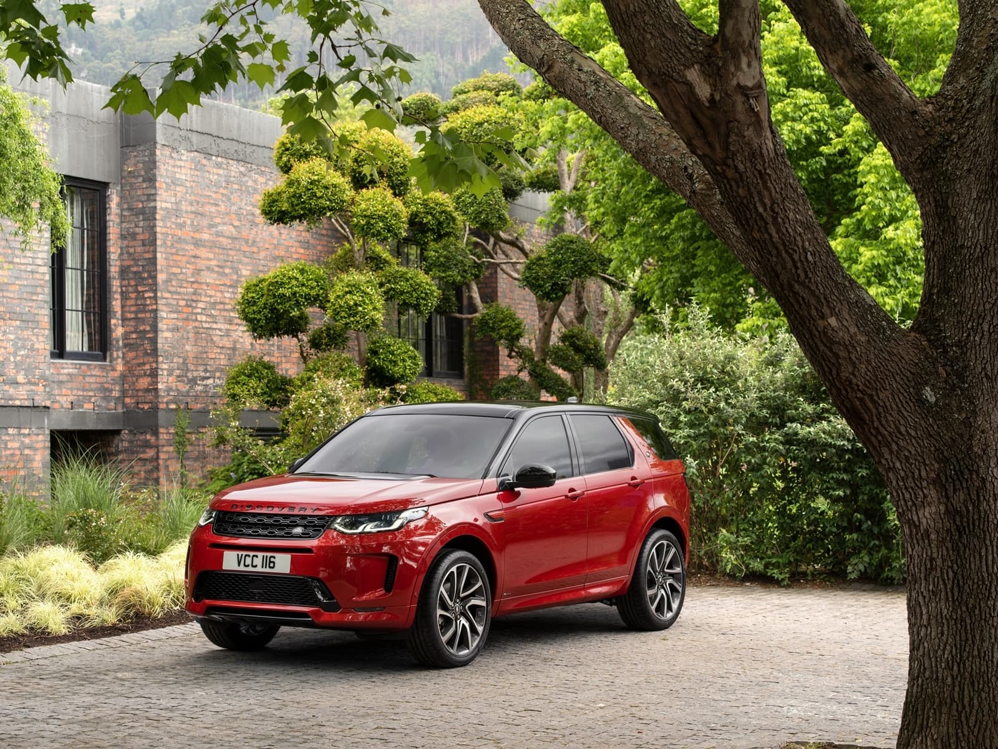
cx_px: 499
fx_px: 2018
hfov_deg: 27.8
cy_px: 374
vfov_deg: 21.0
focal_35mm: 70
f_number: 8
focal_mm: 90
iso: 200
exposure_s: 1/30
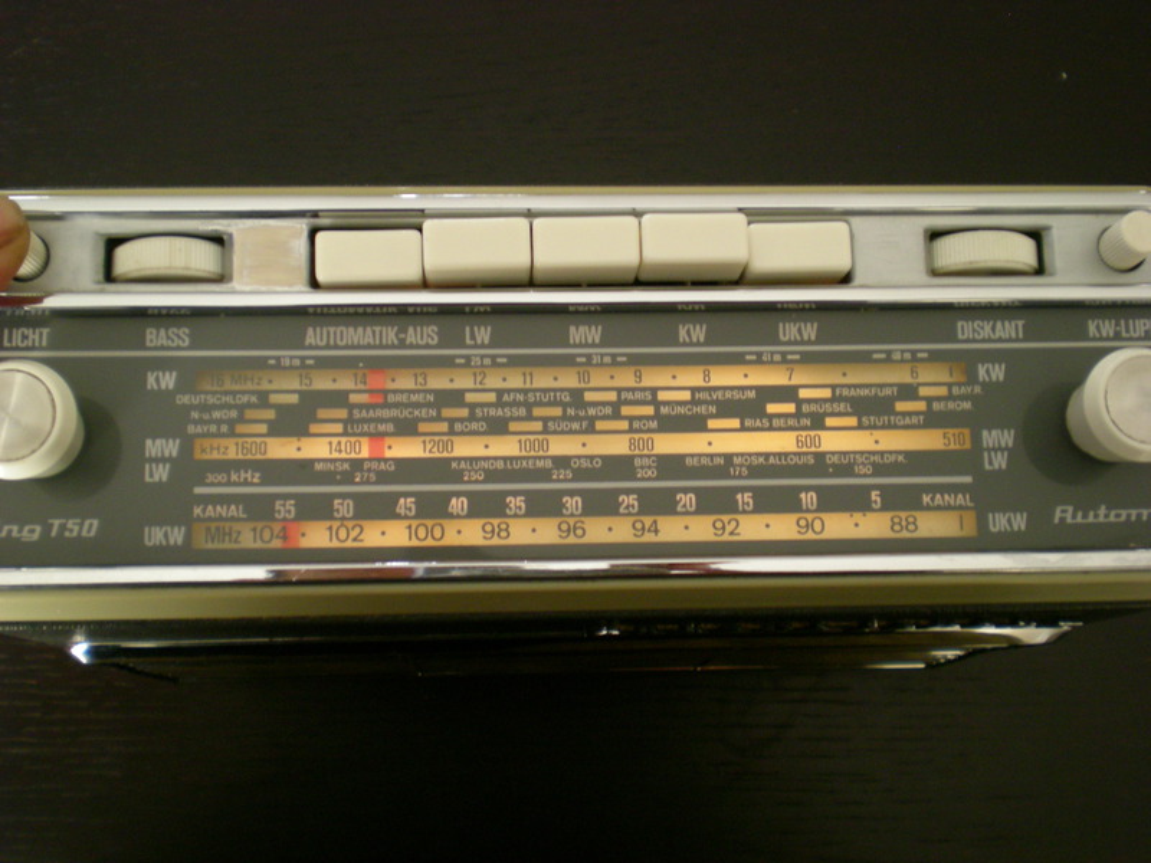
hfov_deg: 42.9
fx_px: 1463
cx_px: 576
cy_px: 432
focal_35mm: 44
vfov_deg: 32.9
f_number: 3.5
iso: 200
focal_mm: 7.4
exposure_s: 1/13.8
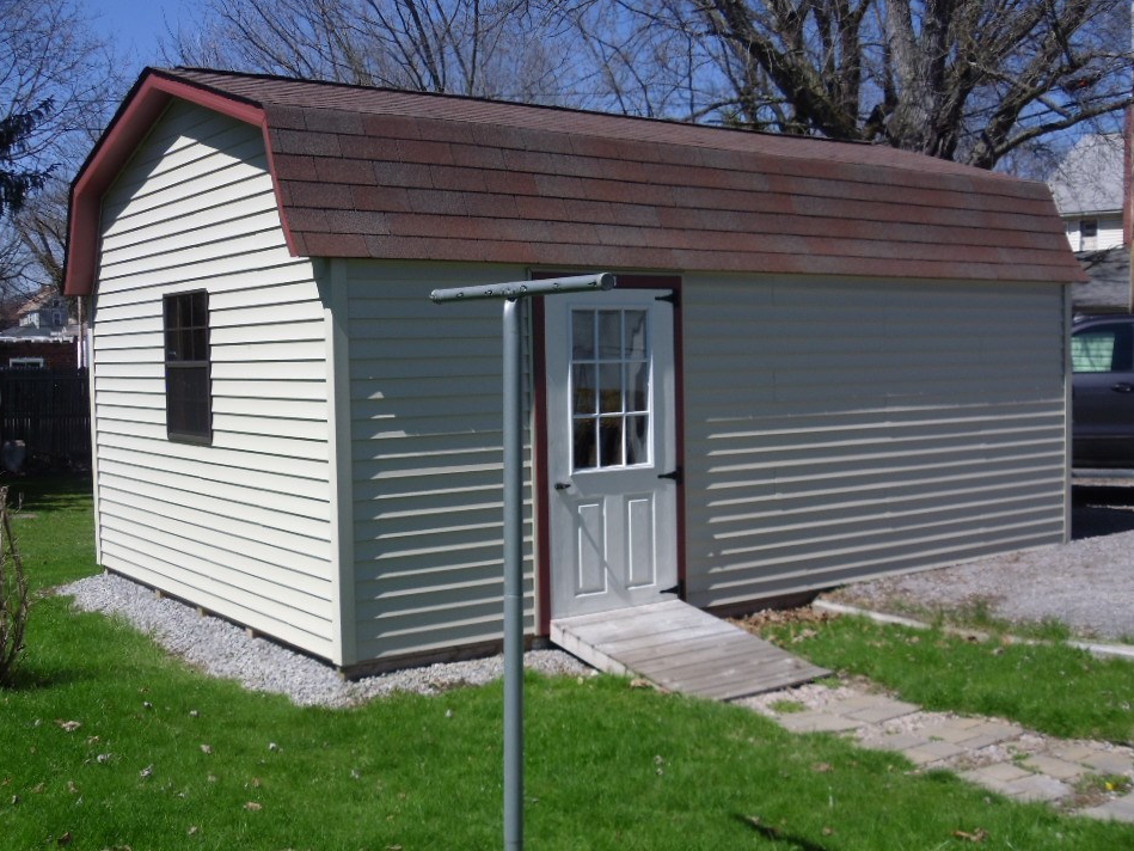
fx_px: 1343
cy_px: 430
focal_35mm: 41
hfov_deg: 45.8
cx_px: 539
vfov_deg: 35.1
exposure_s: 1/939
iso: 80
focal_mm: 6.81
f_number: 3.5
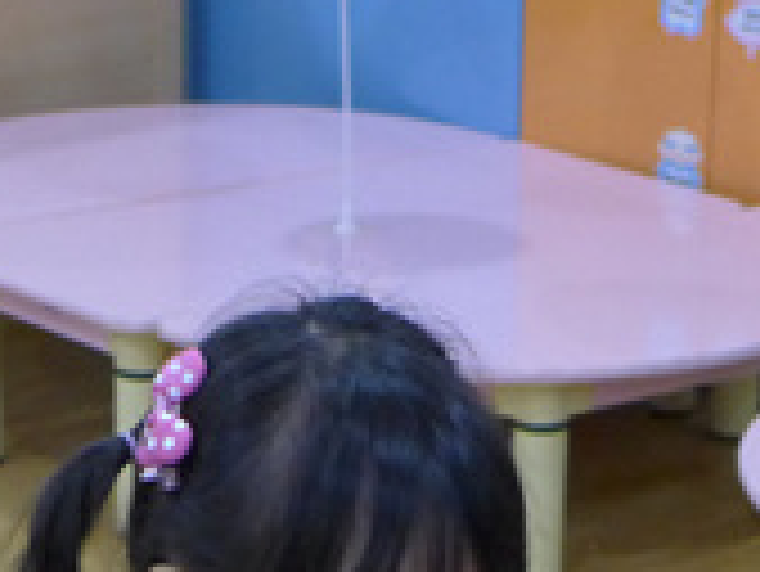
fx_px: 3911
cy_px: 1018
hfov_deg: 11.1
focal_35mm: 178
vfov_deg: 8.1
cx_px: 369
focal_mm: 9.2
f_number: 1.8
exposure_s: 1/320
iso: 500
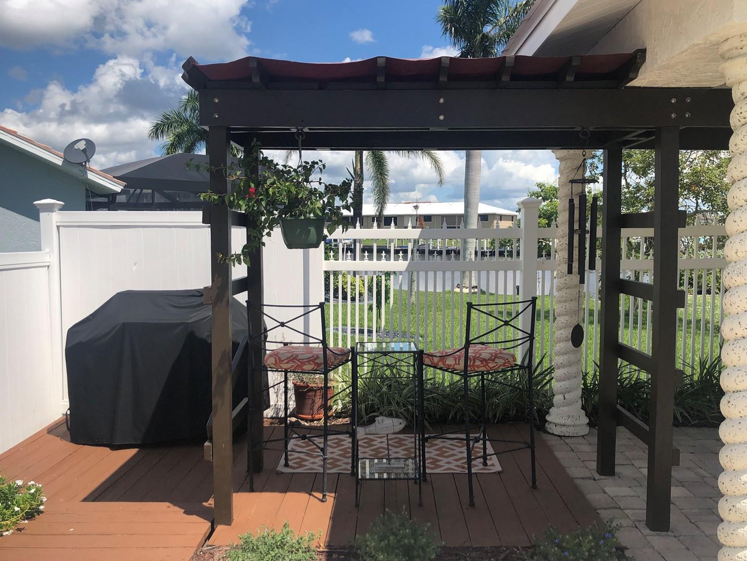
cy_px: 271
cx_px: 361
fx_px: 669
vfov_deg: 45.4
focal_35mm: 31
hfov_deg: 58.3
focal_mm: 4
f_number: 1.8
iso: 20
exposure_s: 1/2667
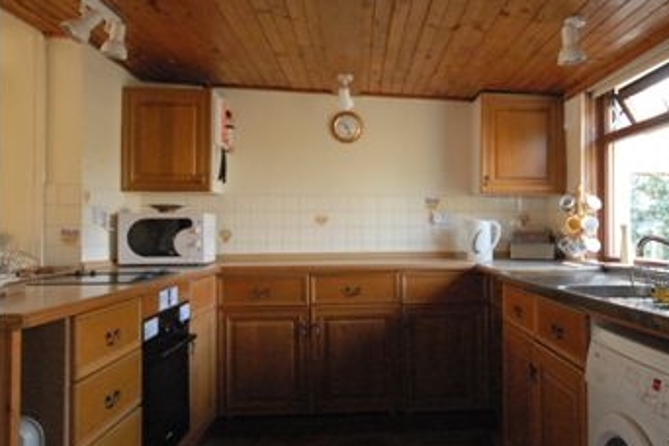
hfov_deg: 60.1
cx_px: 385
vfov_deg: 42.4
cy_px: 215
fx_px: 575
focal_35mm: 31
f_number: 5
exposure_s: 1/90
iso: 1600
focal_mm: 11
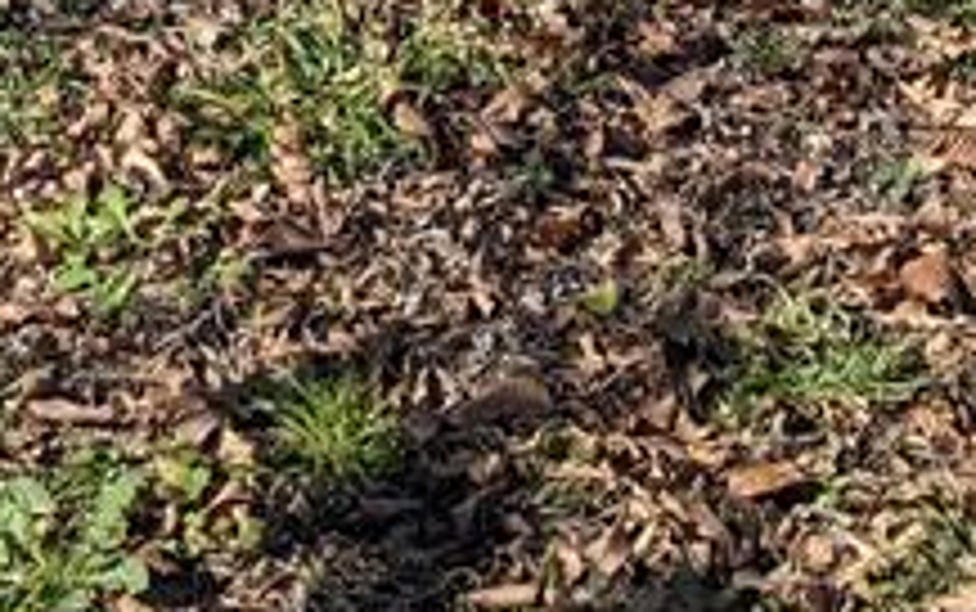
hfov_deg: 15.5
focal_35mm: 135
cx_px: 400
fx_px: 3594
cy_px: -774
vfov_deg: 8.9
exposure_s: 1/2924
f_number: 1.73
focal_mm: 4.38
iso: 61
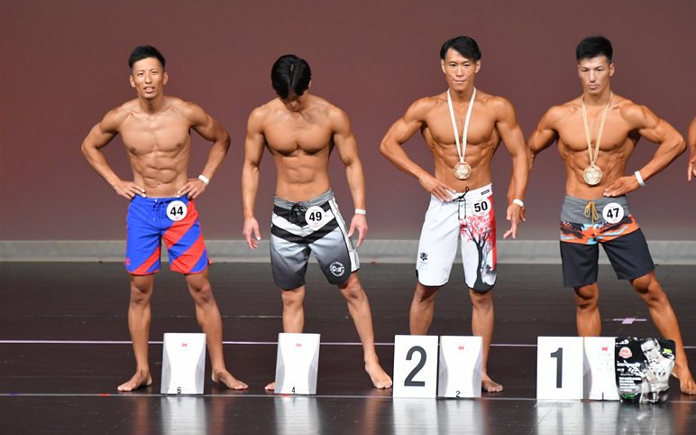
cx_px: 348
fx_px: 5822
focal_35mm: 307
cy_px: 210
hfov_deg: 6.8
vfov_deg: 4.3
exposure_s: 1/400
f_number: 5.6
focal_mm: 200
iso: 4000
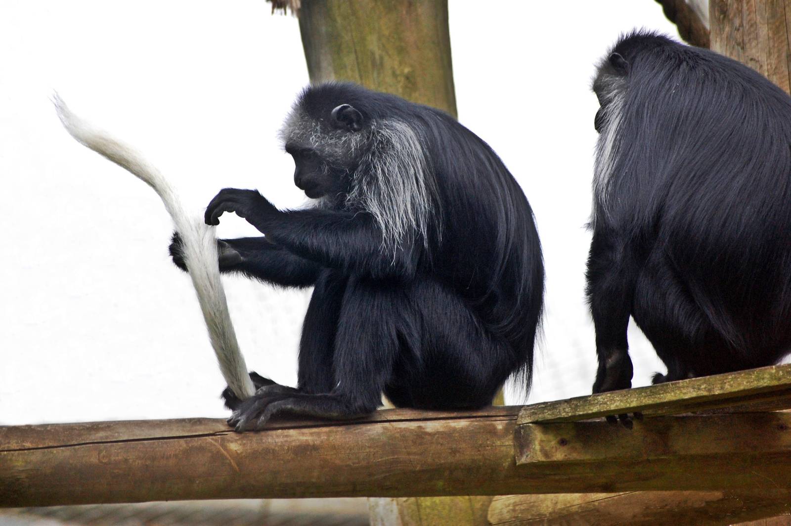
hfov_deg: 6.9
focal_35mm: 300
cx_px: 396
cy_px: 263
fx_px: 6586
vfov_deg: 4.6
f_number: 5.6
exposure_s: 1/500
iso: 800
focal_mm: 200
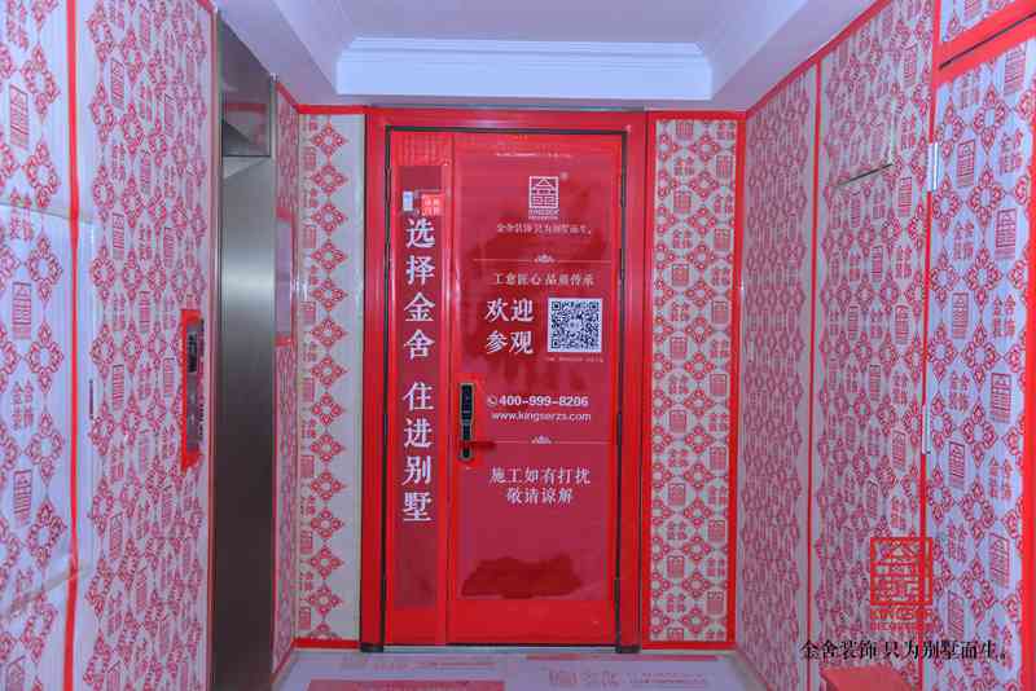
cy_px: 346
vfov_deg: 37.9
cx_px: 518
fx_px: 1008
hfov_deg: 54.4
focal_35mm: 35
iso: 320
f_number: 4.5
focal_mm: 35
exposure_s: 1/160
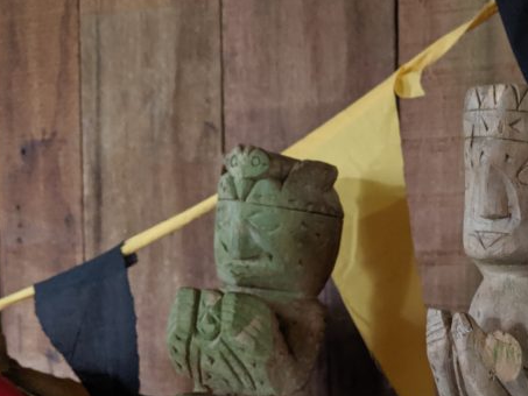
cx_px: 493
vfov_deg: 23.6
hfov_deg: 30.1
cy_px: 332
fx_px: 931
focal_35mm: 61
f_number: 1.8
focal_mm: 4.44
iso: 450
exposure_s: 1/60
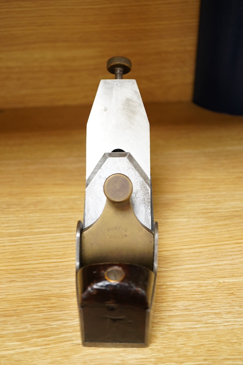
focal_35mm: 45
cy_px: 182
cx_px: 122
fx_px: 456
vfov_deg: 43.6
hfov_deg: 29.9
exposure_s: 1/125
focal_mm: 30
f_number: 3.5
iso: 1250
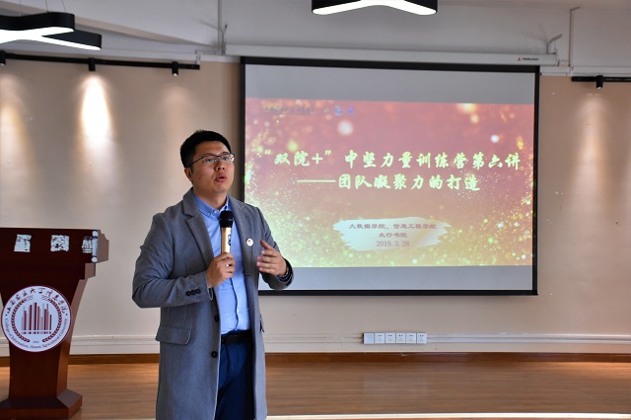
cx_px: 316
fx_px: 920
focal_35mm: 52
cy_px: 210
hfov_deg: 37.9
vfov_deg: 25.7
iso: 2000
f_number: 4.2
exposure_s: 1/200
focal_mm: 35
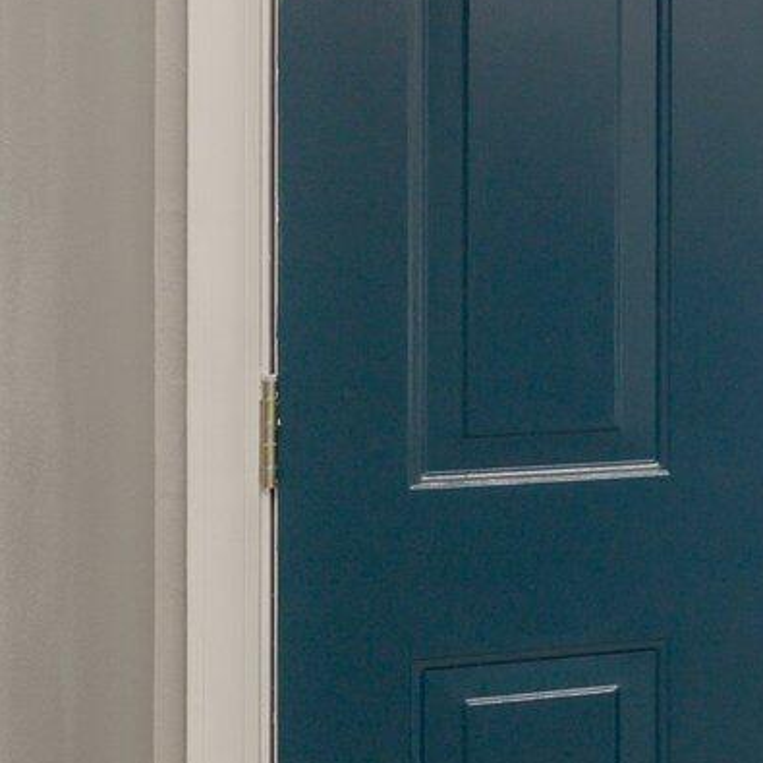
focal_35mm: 88
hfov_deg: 14.1
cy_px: 176
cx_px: 1789
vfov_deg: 19.6
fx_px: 2194
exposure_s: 1/30
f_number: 9
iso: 320
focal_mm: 20
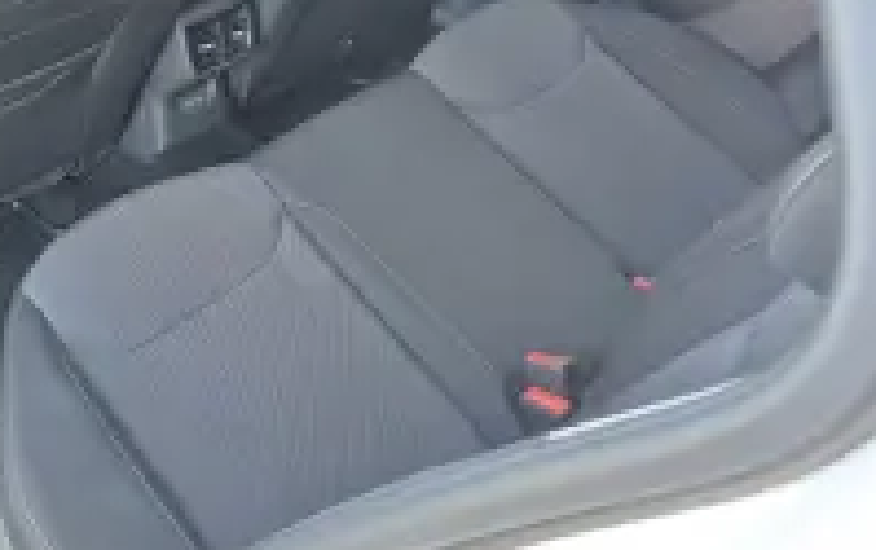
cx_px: 145
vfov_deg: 28.8
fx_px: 1052
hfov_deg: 42.6
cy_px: 128
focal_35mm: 44
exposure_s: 1/100
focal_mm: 5.4
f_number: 1.8
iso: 200
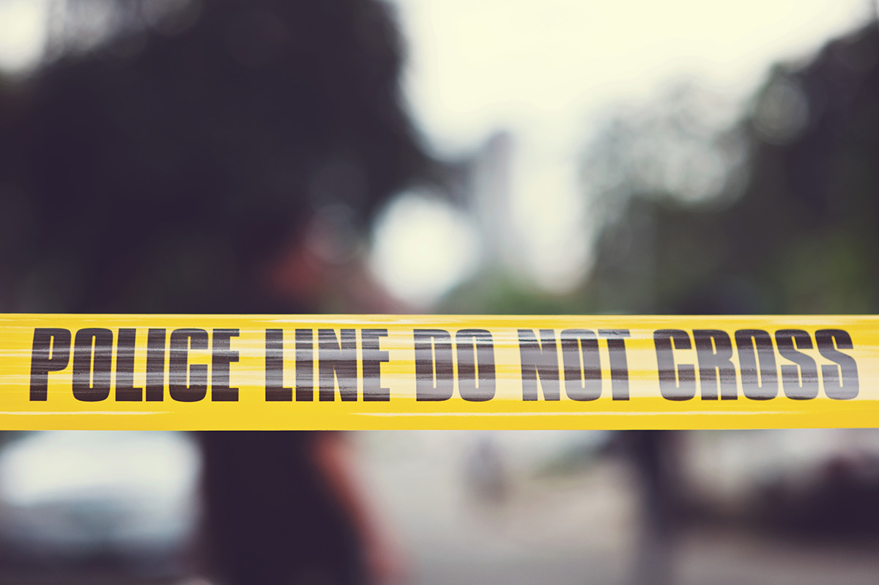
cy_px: 292
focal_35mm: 85
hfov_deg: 23.9
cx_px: 440
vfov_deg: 16.0
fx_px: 2074
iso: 320
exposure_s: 1/1600
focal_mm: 85
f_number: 2.5
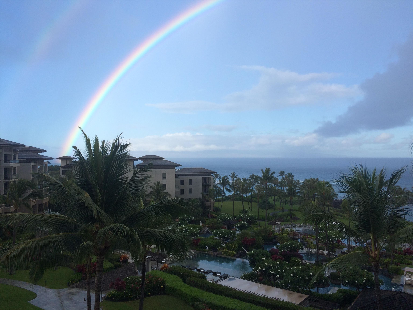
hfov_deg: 61.7
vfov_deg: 48.2
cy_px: 155
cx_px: 206
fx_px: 346
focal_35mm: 29
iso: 32
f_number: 2.2
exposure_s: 1/1053
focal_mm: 4.15
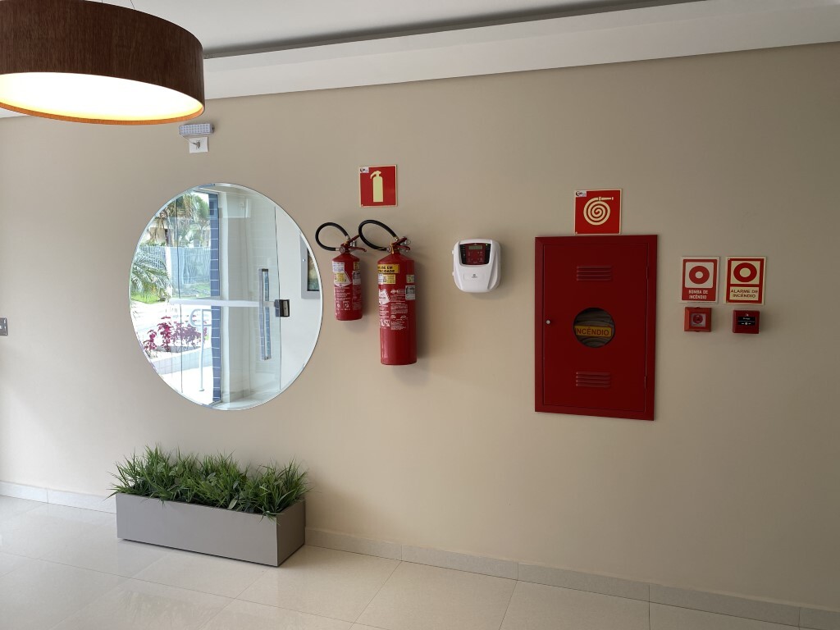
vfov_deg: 53.1
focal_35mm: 26
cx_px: 420
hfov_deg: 67.3
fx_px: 631
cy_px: 315
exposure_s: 1/120
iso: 32
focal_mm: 4.25
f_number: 1.8
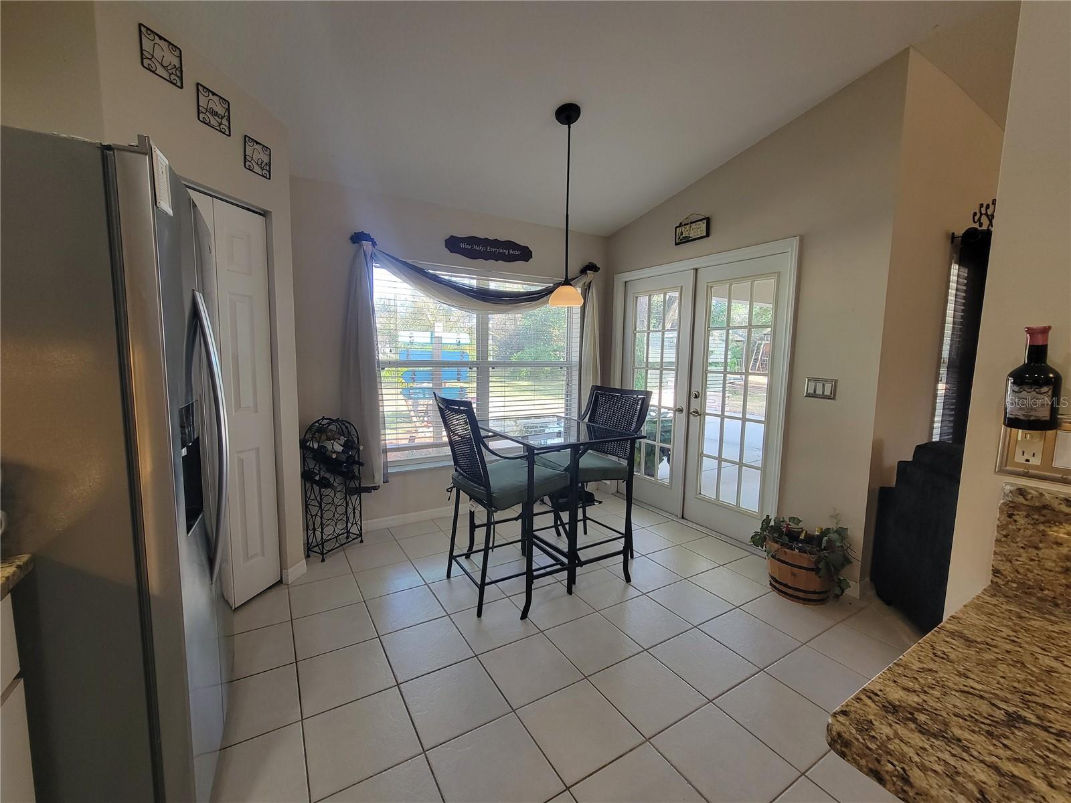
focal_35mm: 13
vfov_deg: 89.9
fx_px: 402
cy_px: 402
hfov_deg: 106.2
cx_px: 536
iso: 125
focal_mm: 2.2
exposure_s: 1/60
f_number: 2.2
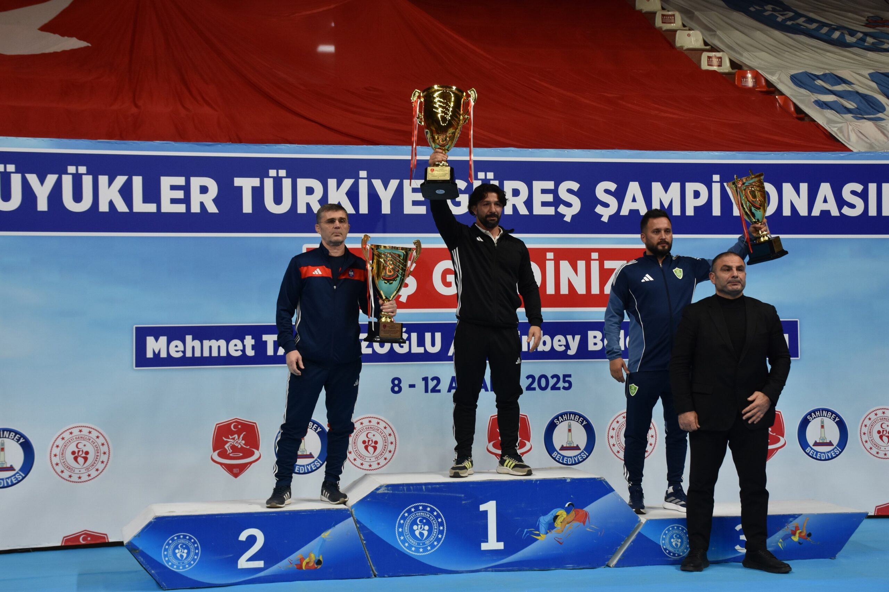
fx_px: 1296
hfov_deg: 37.8
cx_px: 444
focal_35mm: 52
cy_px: 296
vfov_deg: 25.8
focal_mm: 35
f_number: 5.6
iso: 800
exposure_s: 1/125
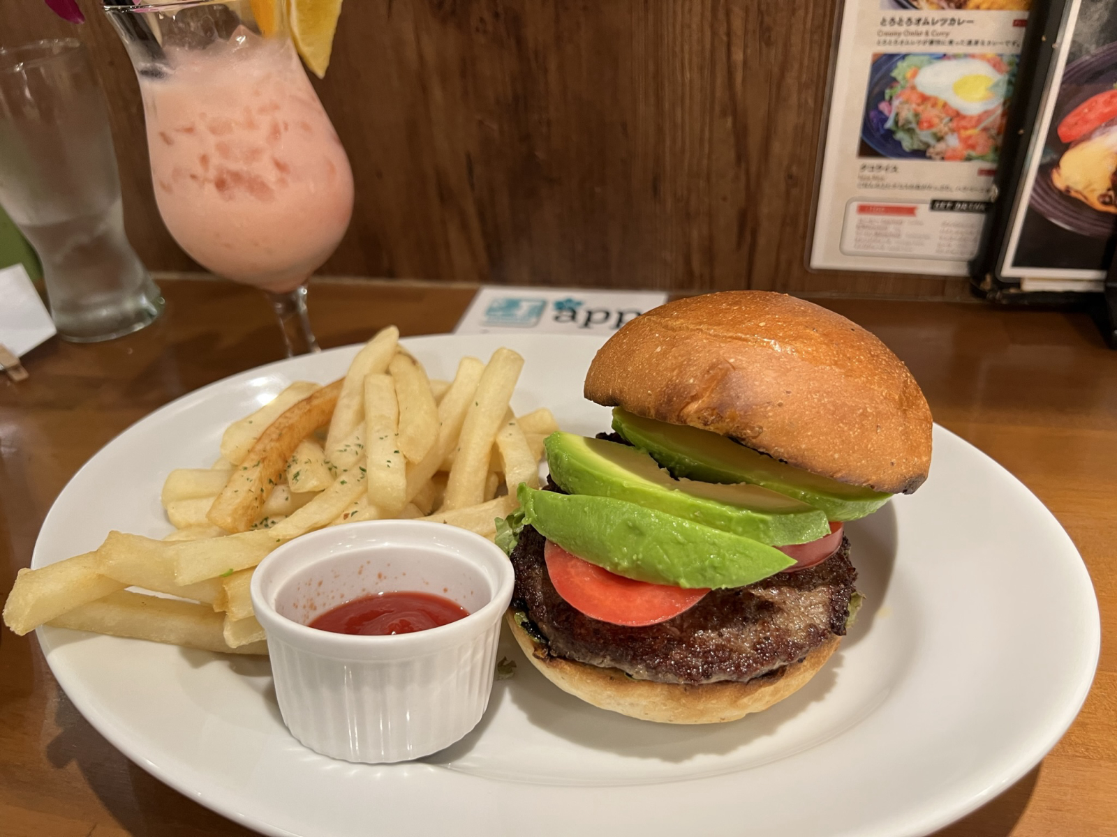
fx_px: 839
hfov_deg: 67.3
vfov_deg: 53.1
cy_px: 418
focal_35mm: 26
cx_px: 558
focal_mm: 5.7
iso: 160
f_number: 1.5
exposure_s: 1/50
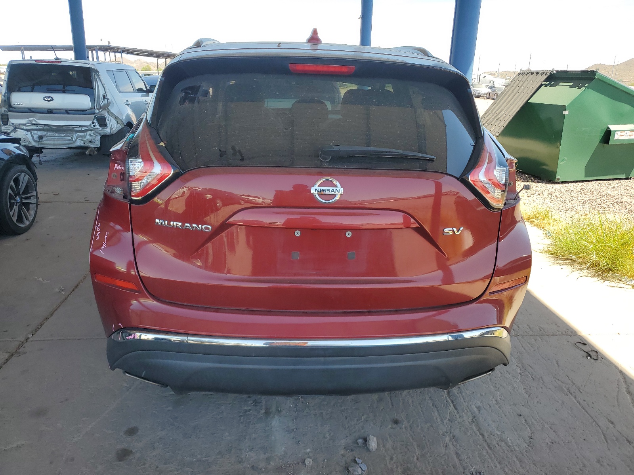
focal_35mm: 26
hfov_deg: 67.3
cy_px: 238
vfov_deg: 53.1
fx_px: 476
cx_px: 317
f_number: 1.5
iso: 50
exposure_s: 1/667
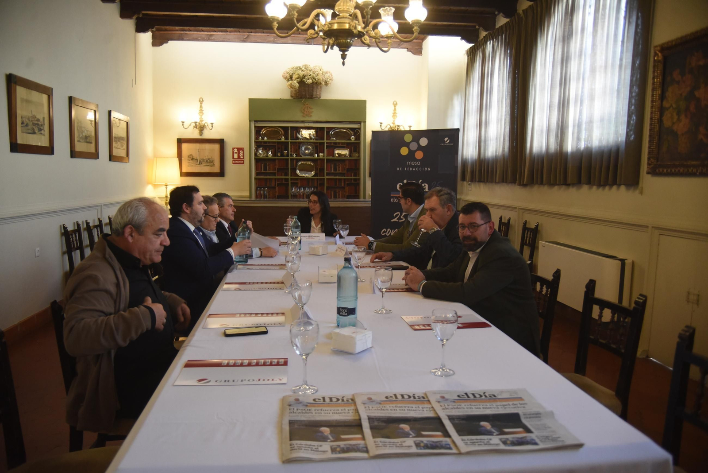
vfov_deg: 45.0
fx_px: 571
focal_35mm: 29
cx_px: 354
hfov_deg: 63.6
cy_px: 236
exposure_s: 1/125
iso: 2500
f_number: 4.5
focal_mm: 29
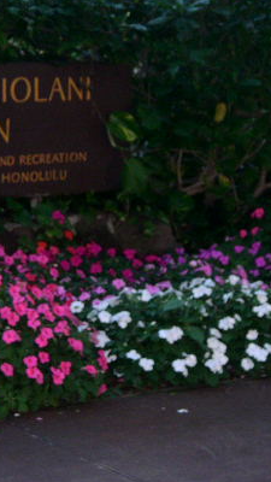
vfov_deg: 18.6
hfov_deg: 10.4
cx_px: -16
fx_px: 1469
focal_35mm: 115
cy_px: 195
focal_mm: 10.3
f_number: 3.1
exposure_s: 1/60
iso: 160
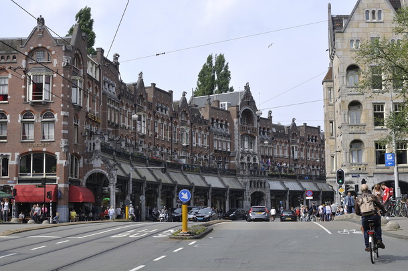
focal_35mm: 52
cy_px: 136
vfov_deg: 25.7
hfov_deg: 37.9
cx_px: 204
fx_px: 594
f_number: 6.3
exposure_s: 1/400
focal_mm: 35
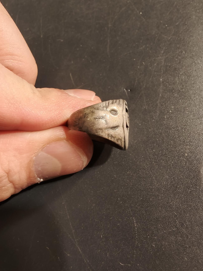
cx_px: 103
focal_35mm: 24
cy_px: 134
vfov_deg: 71.6
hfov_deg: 56.8
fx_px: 188
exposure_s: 1/50
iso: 200
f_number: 2
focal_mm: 2.32
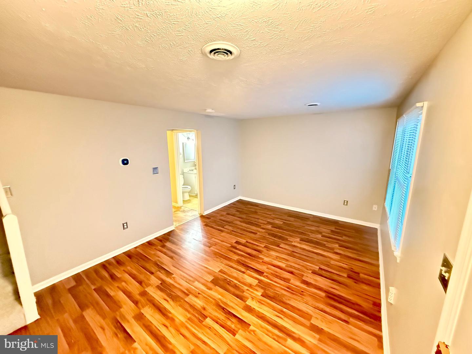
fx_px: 191
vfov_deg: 85.7
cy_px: 177
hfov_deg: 102.1
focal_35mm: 14
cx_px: 236
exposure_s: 1/30
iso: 2500
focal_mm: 2.22
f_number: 2.2
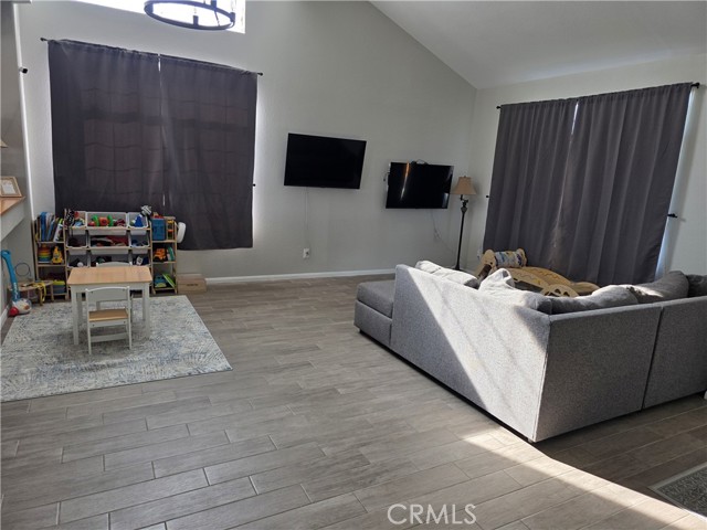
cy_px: 265
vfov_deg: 58.9
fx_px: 470
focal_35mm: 23
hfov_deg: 73.9
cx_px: 354
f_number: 1.7
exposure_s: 1/180
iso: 64
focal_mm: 6.3
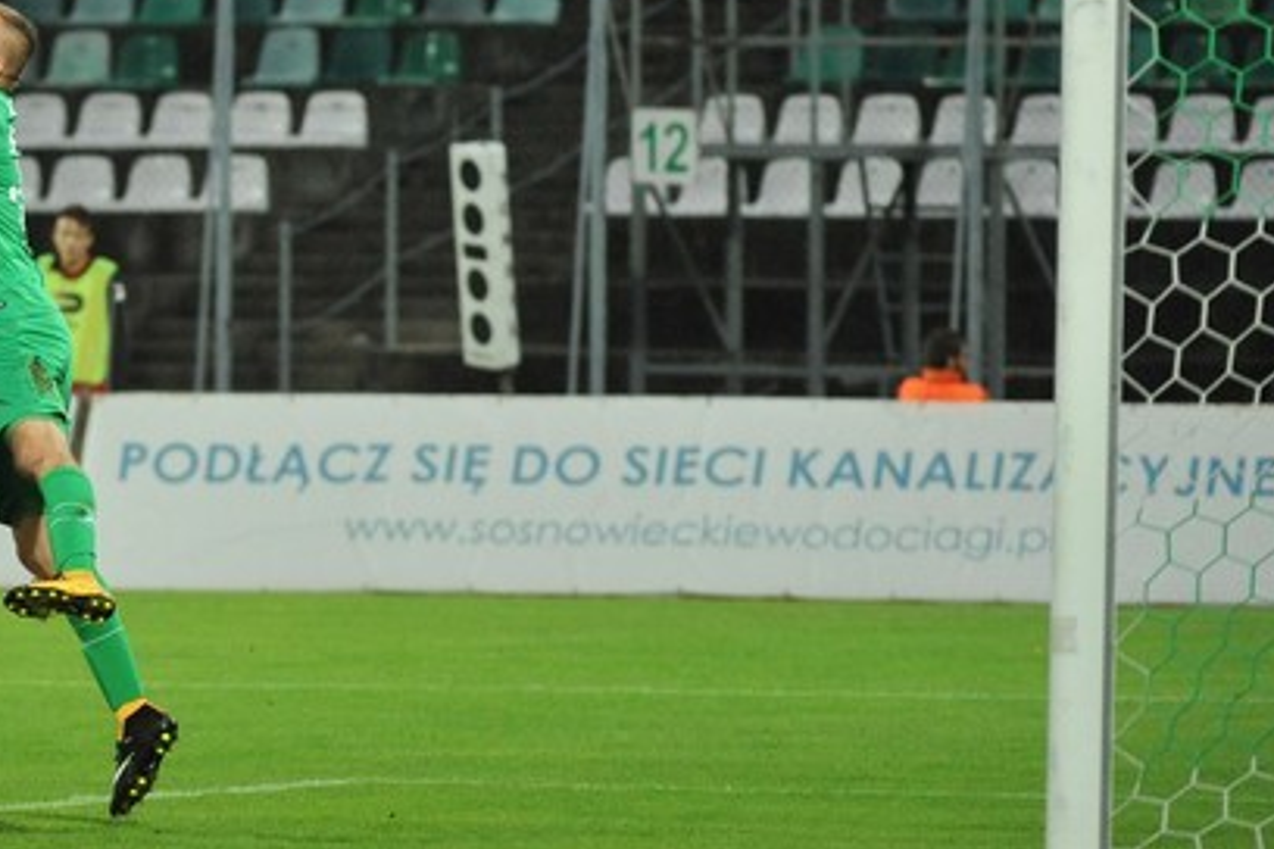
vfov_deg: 3.5
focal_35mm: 392
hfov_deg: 5.3
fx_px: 13871
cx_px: 128
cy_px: 336
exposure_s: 1/800
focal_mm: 200
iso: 3200
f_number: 4
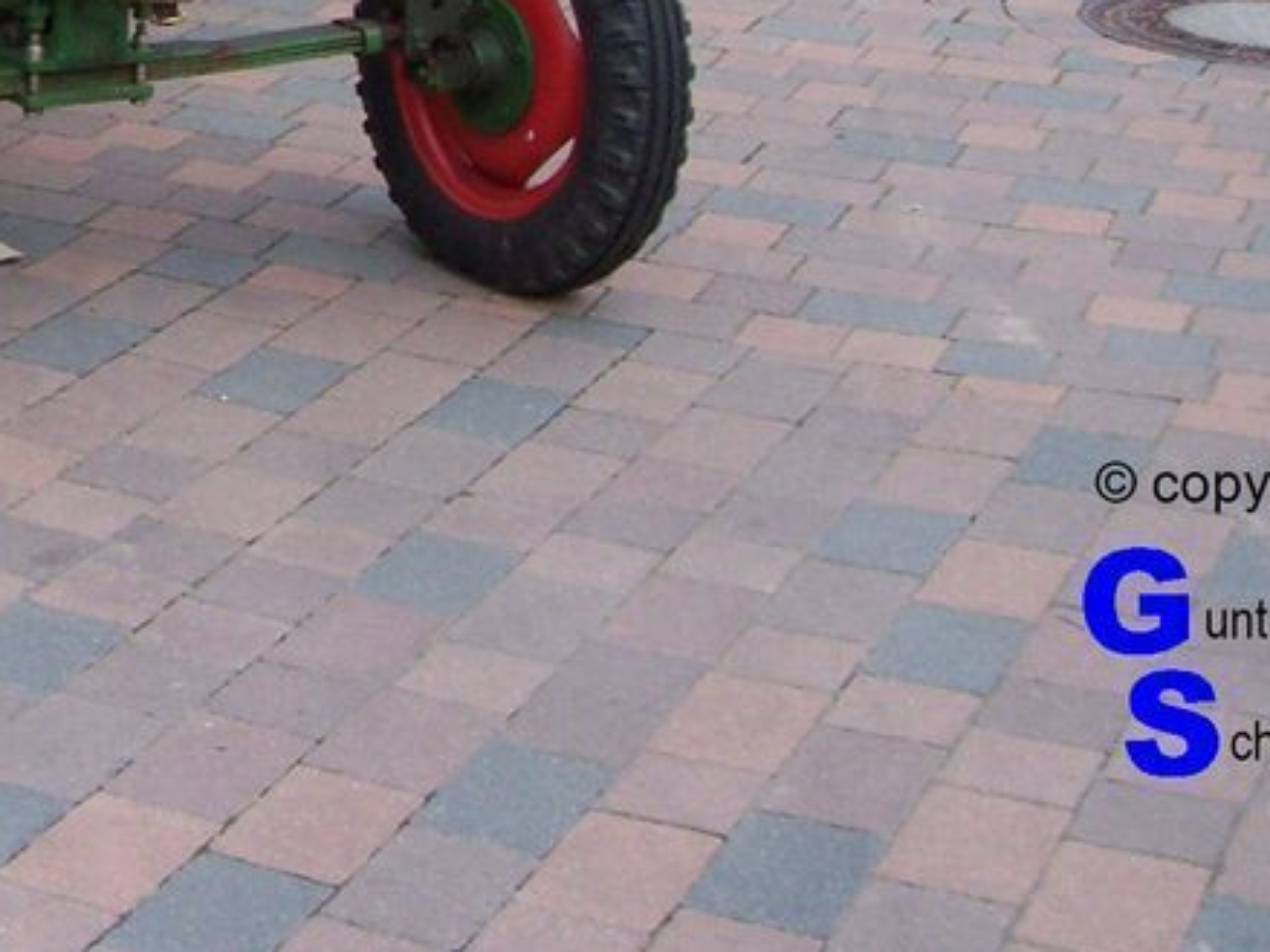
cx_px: -72
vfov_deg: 15.1
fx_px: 3411
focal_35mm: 93
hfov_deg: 20.3
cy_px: -304
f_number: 2.7
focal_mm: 5.6
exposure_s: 1/720
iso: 80
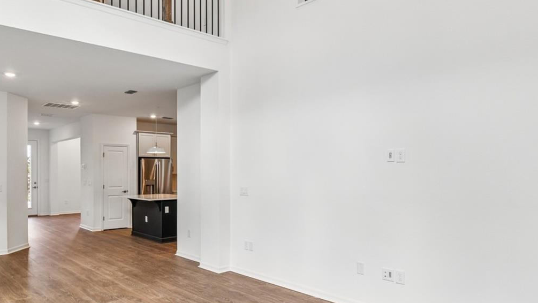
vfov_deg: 45.9
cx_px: 229
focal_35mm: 25
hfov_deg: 73.6
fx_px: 357
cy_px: 171
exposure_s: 1/30
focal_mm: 10
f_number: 7.1
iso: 100
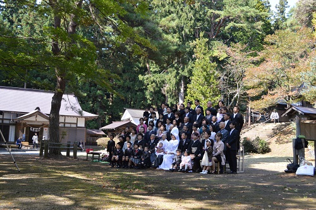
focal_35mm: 39
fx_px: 342
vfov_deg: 34.1
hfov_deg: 49.6
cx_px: 158
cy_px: 105
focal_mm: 26
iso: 220
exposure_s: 1/125
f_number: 5.6
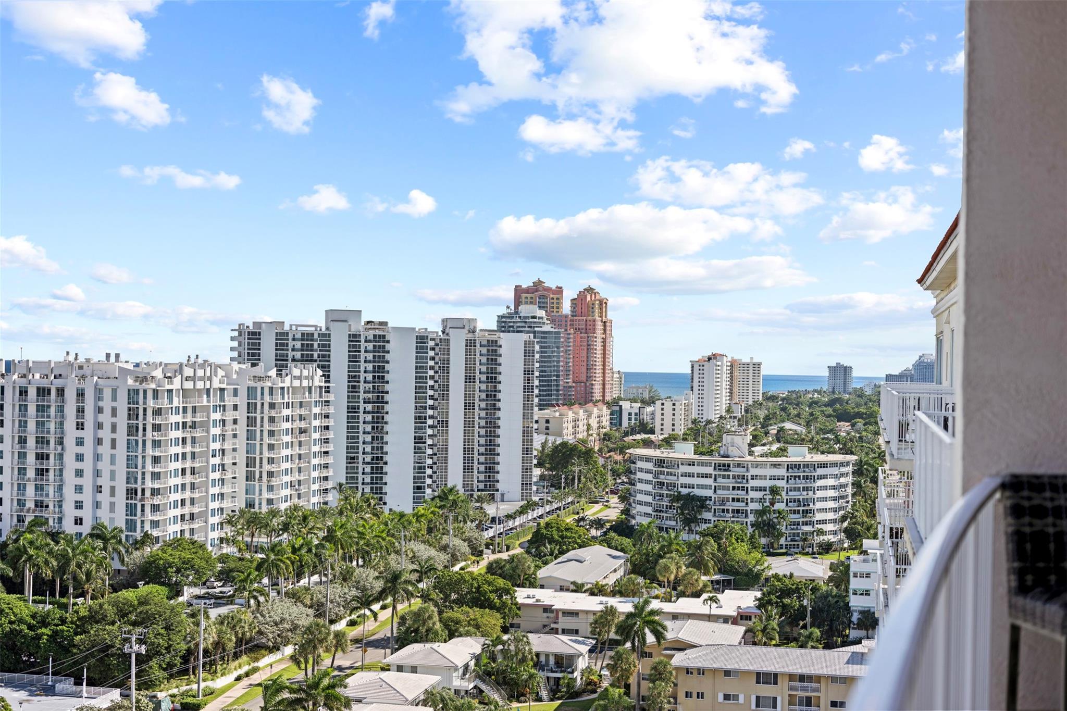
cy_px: 356
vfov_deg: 27.0
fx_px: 1482
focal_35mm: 50
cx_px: 534
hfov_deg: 39.6
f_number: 2.5
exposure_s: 1/1000
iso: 64
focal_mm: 50
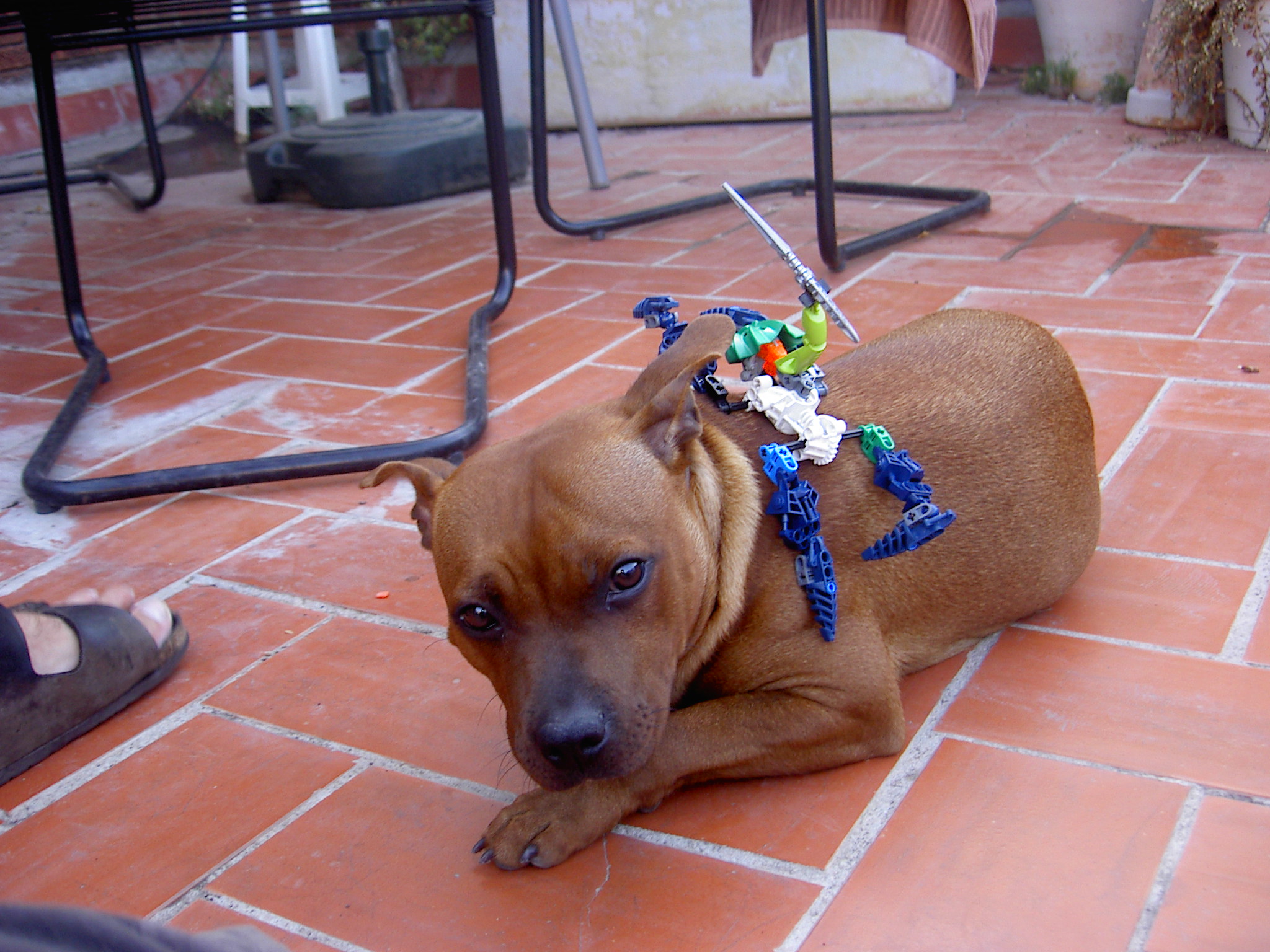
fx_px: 1431
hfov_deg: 47.9
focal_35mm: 39
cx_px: 635
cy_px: 476
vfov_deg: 36.8
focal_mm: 8
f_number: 2.8
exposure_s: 1/59.5
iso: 100
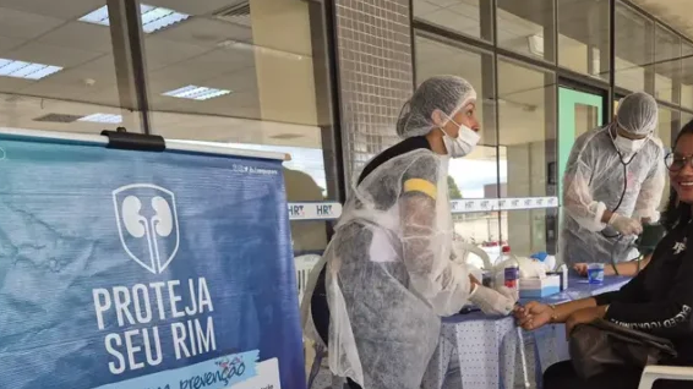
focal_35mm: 34
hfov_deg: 57.9
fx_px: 625
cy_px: 347
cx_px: 383
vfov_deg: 32.9
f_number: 1.8
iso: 50
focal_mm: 5.4
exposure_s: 1/120
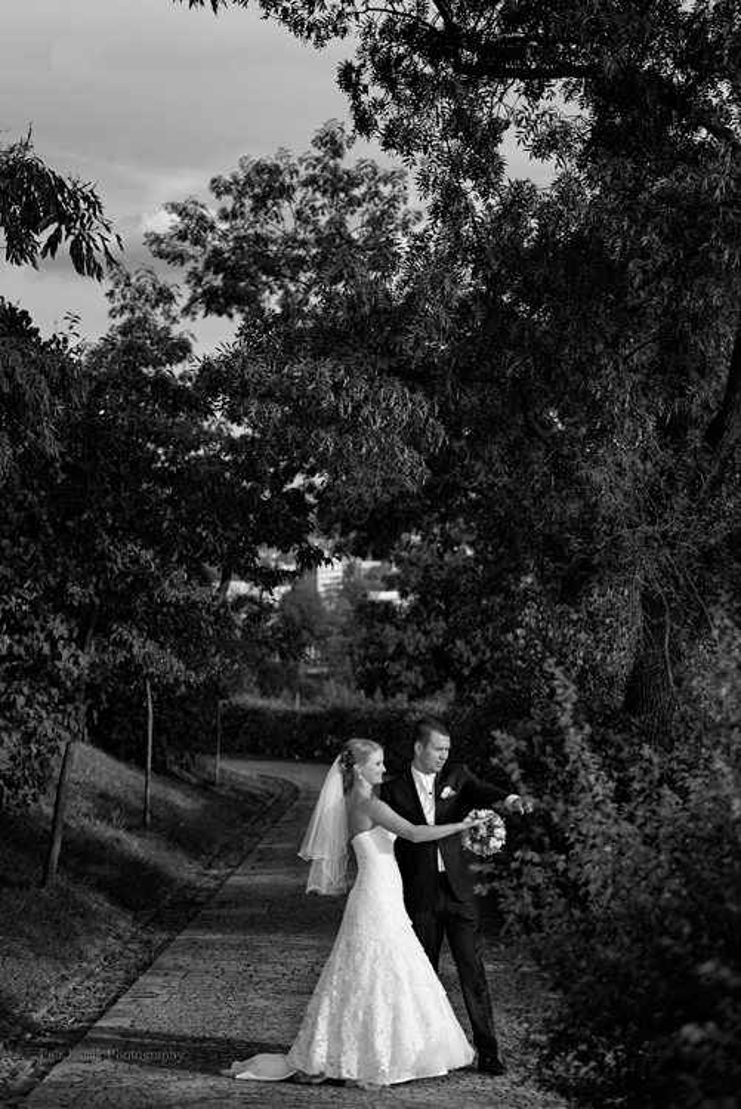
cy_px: 554
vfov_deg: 28.8
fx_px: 2158
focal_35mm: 70
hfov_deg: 19.5
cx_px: 370
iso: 100
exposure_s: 1/1000
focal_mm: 70
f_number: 2.8
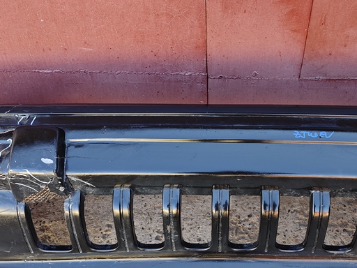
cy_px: 198
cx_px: 224
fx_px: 474
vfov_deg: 31.0
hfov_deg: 40.9
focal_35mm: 46
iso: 64
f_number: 1.6
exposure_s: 1/100
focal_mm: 6.55
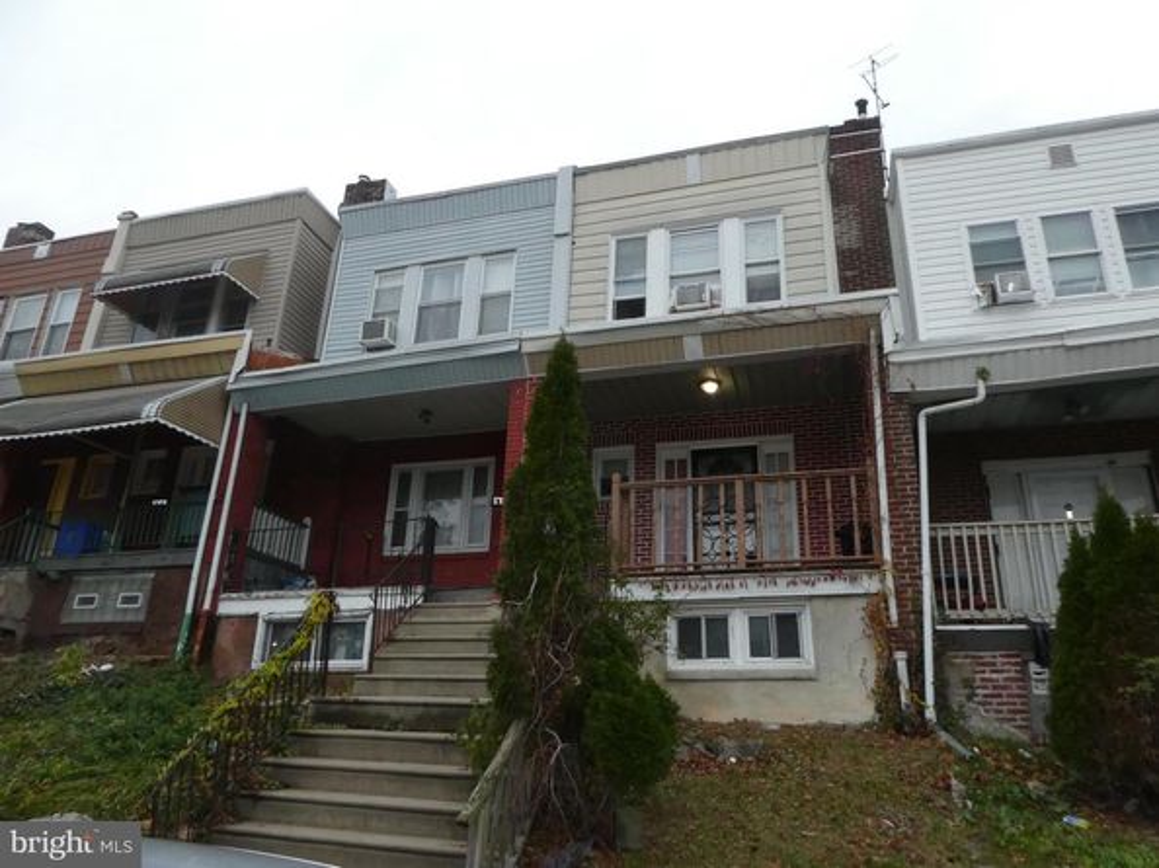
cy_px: 434
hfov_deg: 71.6
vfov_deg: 56.8
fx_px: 803
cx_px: 580
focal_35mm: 24
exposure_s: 1/60
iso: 320
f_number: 3.3
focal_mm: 4.3
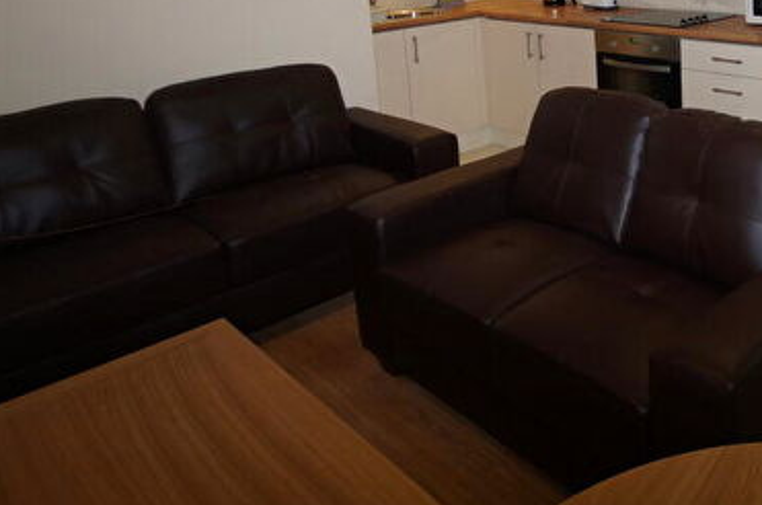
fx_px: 718
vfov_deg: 36.0
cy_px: 36
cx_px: 645
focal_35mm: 34
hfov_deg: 51.2
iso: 500
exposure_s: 1/60
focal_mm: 12
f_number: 4
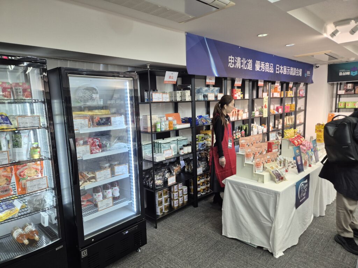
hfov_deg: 73.9
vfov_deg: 58.9
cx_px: 179
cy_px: 134
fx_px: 238
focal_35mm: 23
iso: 160
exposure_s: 1/100
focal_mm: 5.4
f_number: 1.8
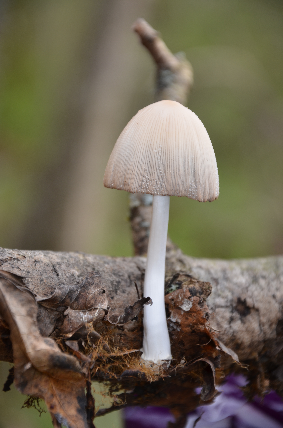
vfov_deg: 14.0
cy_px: 214
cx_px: 142
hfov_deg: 9.3
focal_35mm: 147
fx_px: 1741
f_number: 5.6
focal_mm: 98
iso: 220
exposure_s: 1/125
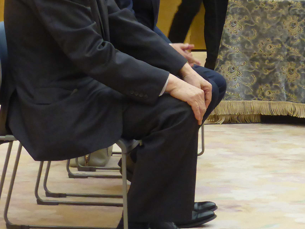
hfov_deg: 11.2
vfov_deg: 8.5
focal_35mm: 174
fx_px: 1533
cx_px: 340
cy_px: -6
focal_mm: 10.3
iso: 400
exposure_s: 1/50
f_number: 4.7
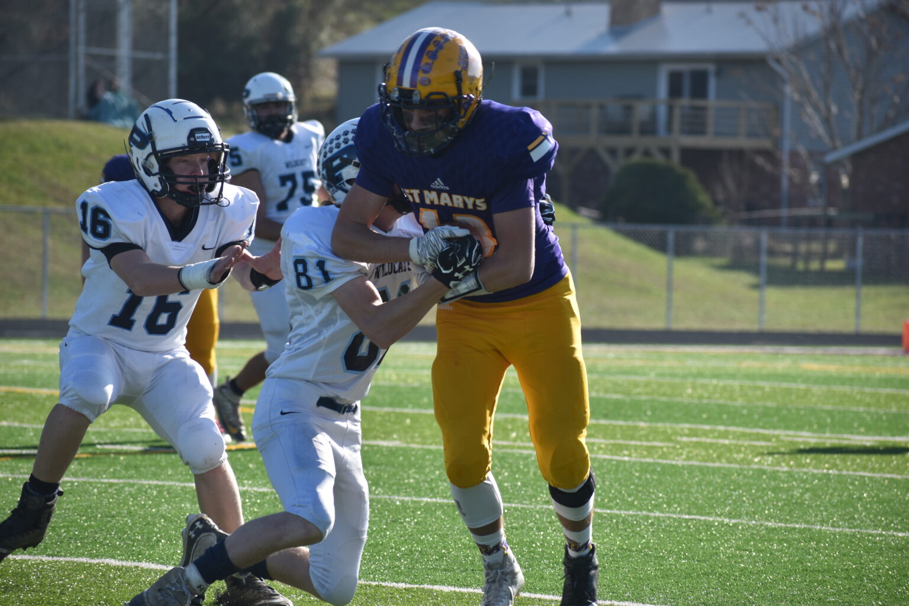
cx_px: 454
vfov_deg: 6.3
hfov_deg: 9.5
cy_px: 303
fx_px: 5491
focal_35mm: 218
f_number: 5.6
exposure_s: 1/500
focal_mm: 145
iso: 100
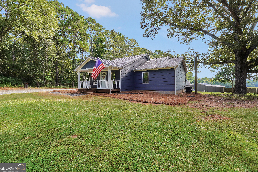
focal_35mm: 16
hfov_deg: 97.6
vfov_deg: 74.6
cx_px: 129
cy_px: 86
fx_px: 113
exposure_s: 1/100
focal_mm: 10.5
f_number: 6.3
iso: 100
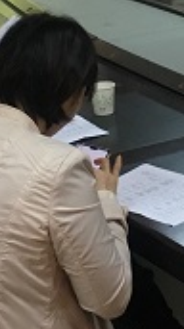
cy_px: -31
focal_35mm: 111
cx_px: 230
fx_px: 964
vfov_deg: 18.6
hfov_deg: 10.7
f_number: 2.2
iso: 200
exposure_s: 1/33
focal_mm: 4.15
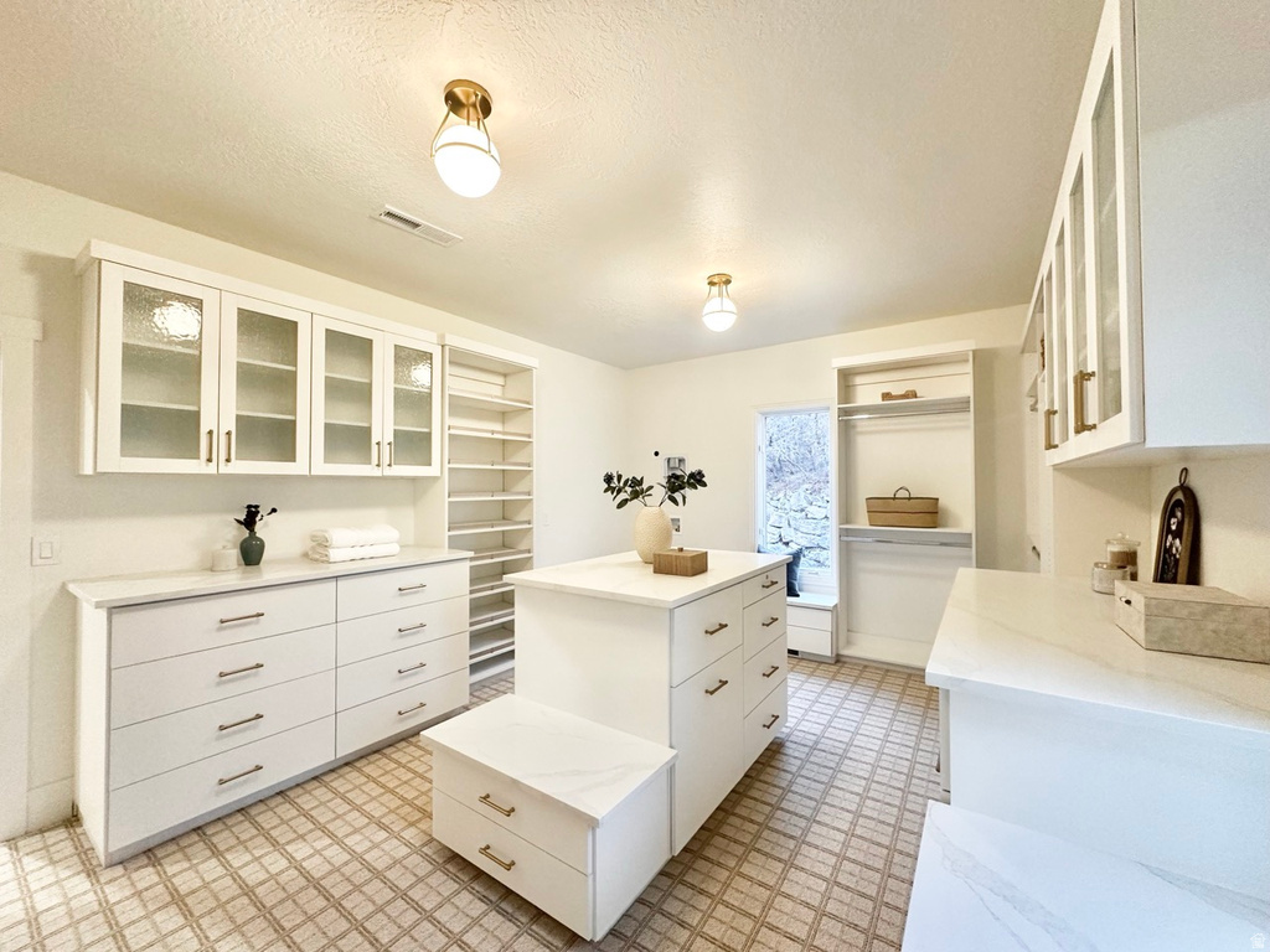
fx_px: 514
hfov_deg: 102.1
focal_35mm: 14
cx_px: 635
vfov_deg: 85.7
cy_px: 476
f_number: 2.2
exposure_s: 1/60
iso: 320
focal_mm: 2.22
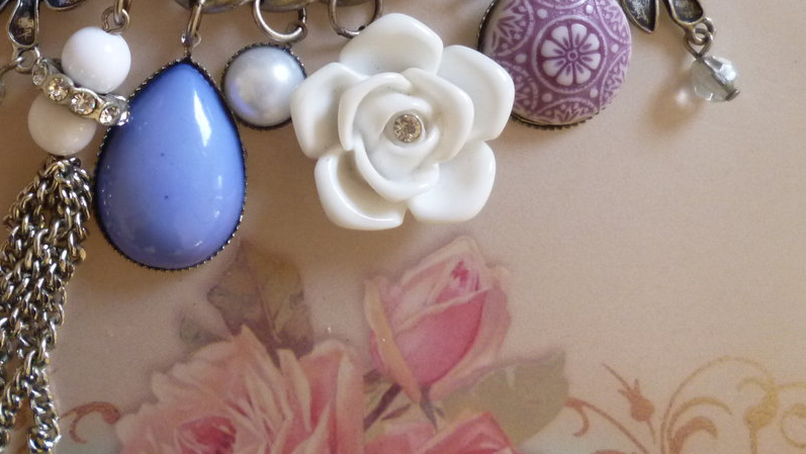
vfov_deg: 22.9
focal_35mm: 51
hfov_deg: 39.6
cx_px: 211
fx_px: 1090
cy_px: 40
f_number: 3.1
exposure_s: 1/60
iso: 250
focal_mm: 5
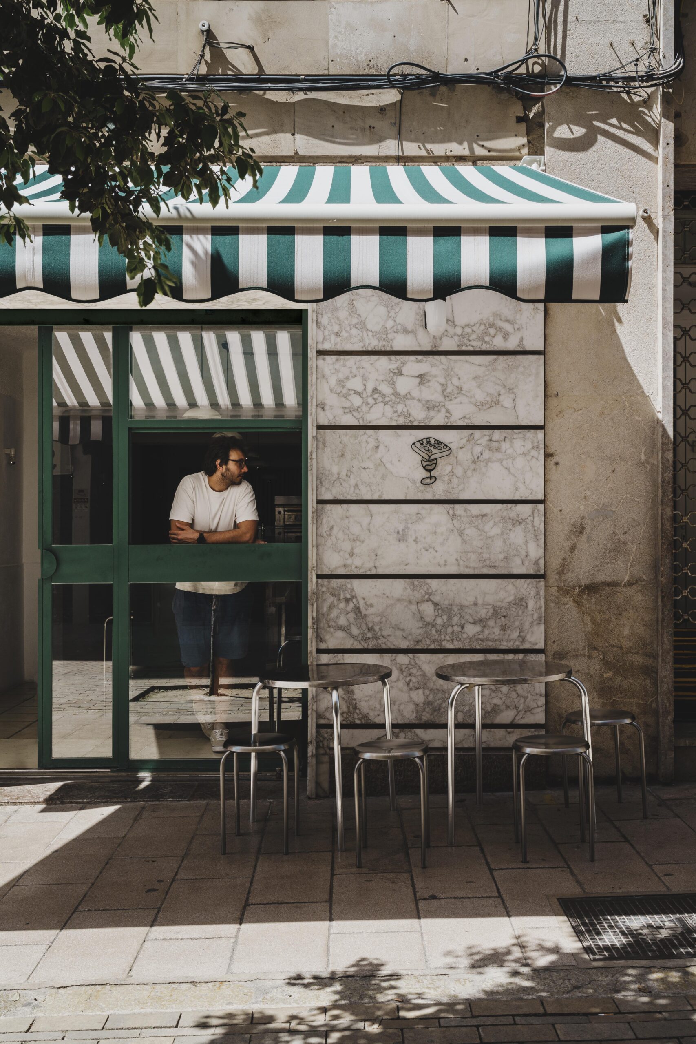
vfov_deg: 51.9
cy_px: 522
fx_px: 1073
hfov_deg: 35.9
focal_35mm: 37
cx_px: 348
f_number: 16
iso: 100
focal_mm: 37
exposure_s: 1/20
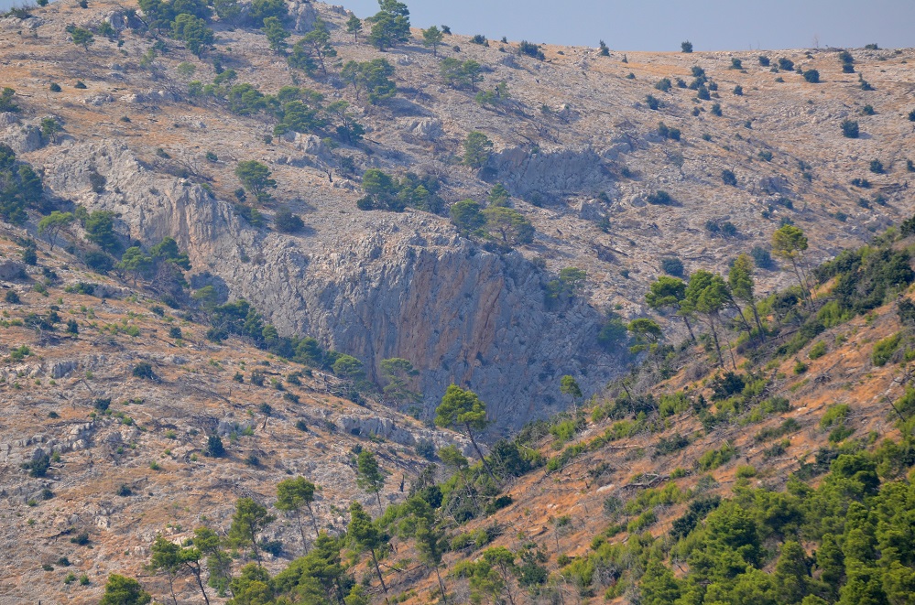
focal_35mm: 345
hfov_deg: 6.0
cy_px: 302
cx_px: 458
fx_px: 8748
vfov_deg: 4.0
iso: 400
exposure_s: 1/2000
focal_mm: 230
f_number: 5.6
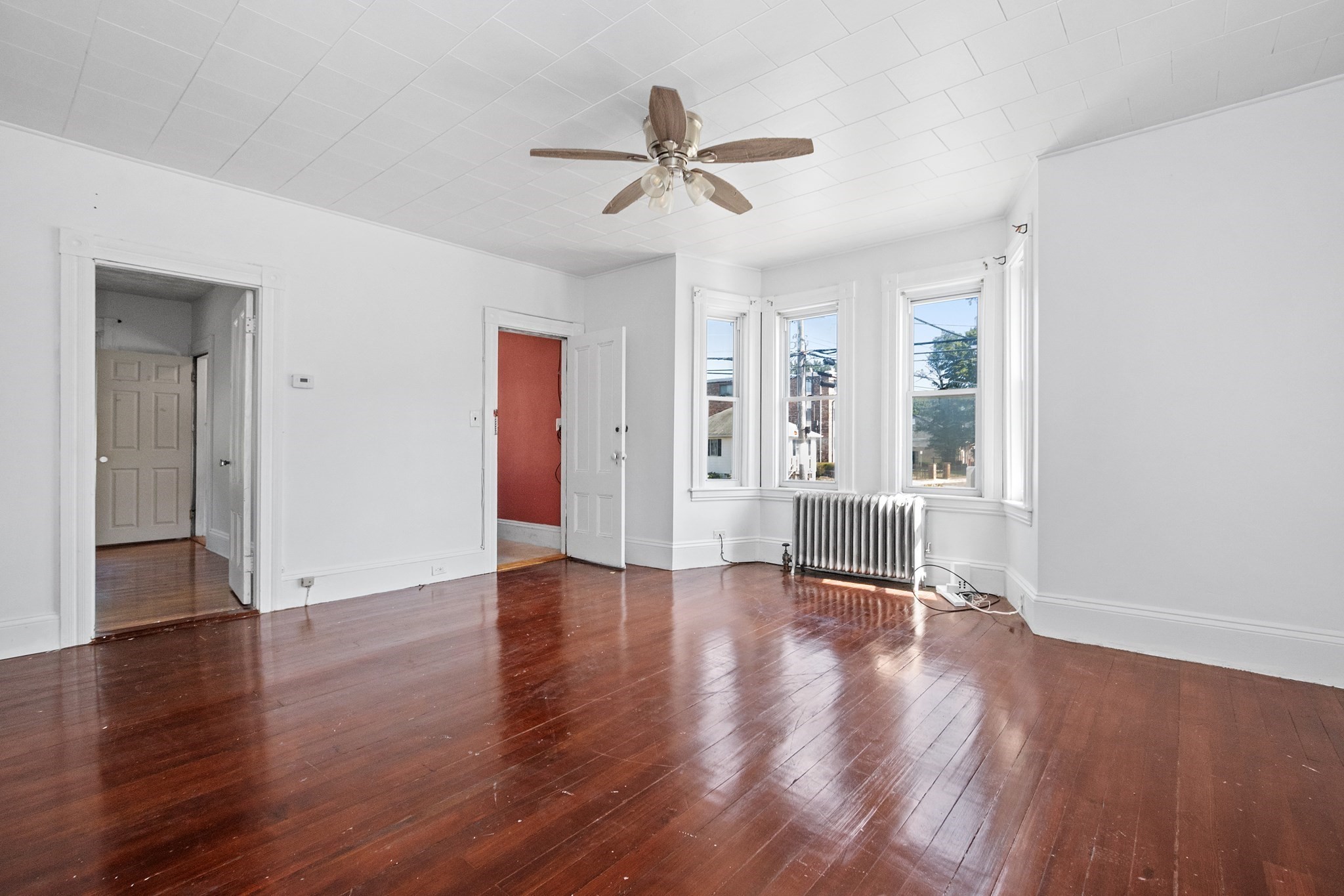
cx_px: 672
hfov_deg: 100.4
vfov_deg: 77.3
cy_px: 448
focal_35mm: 15
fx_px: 560
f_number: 6.3
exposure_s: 1/80
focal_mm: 10
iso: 400
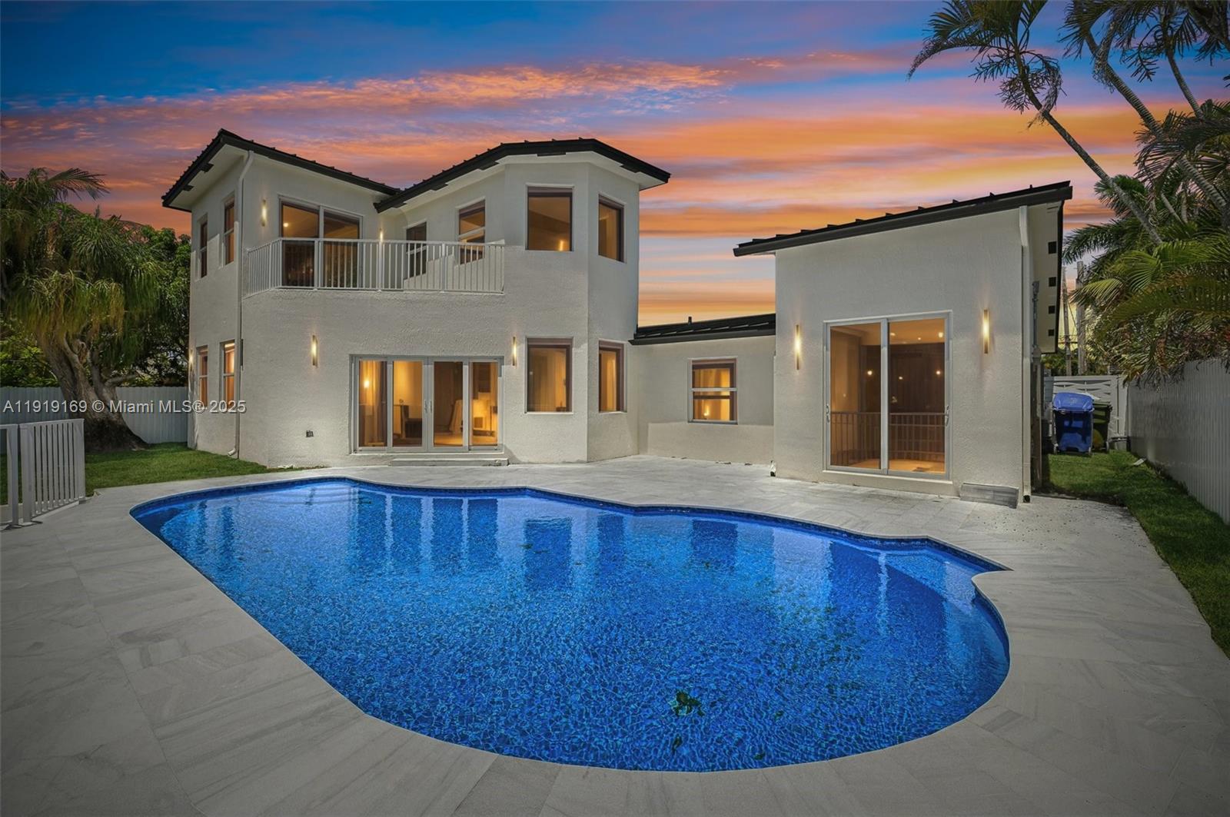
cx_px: 615
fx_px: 512
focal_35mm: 15
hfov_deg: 100.5
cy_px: 408
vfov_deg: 77.2
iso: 100
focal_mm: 15
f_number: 8
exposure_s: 1/800
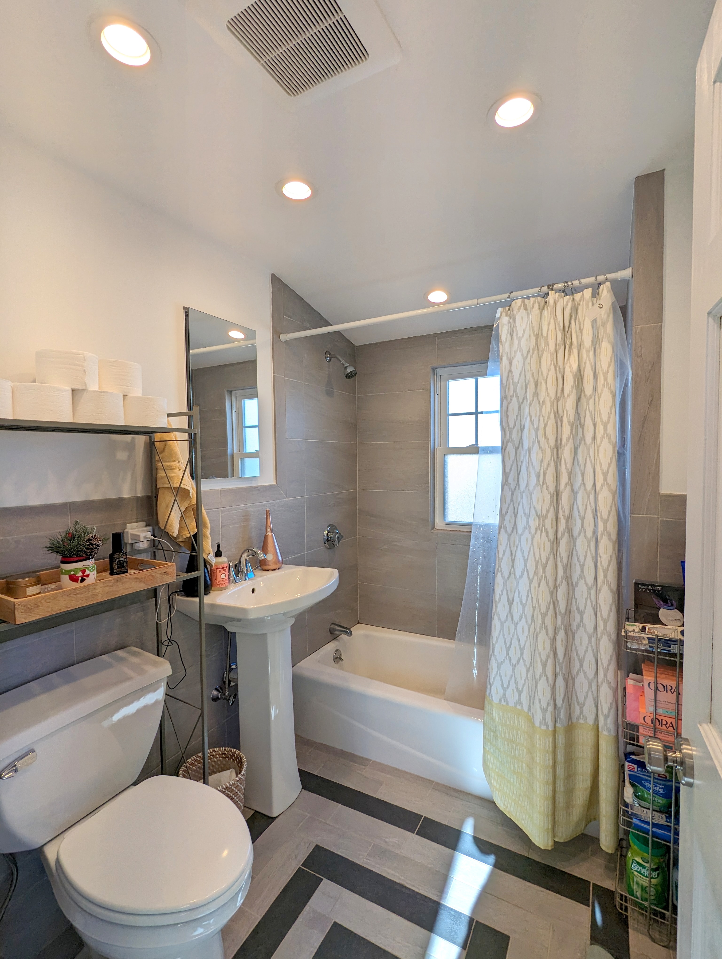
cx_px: 361
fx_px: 444
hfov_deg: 78.2
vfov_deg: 94.4
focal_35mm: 16
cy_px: 480
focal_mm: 2.35
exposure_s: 1/190
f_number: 2.2
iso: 43
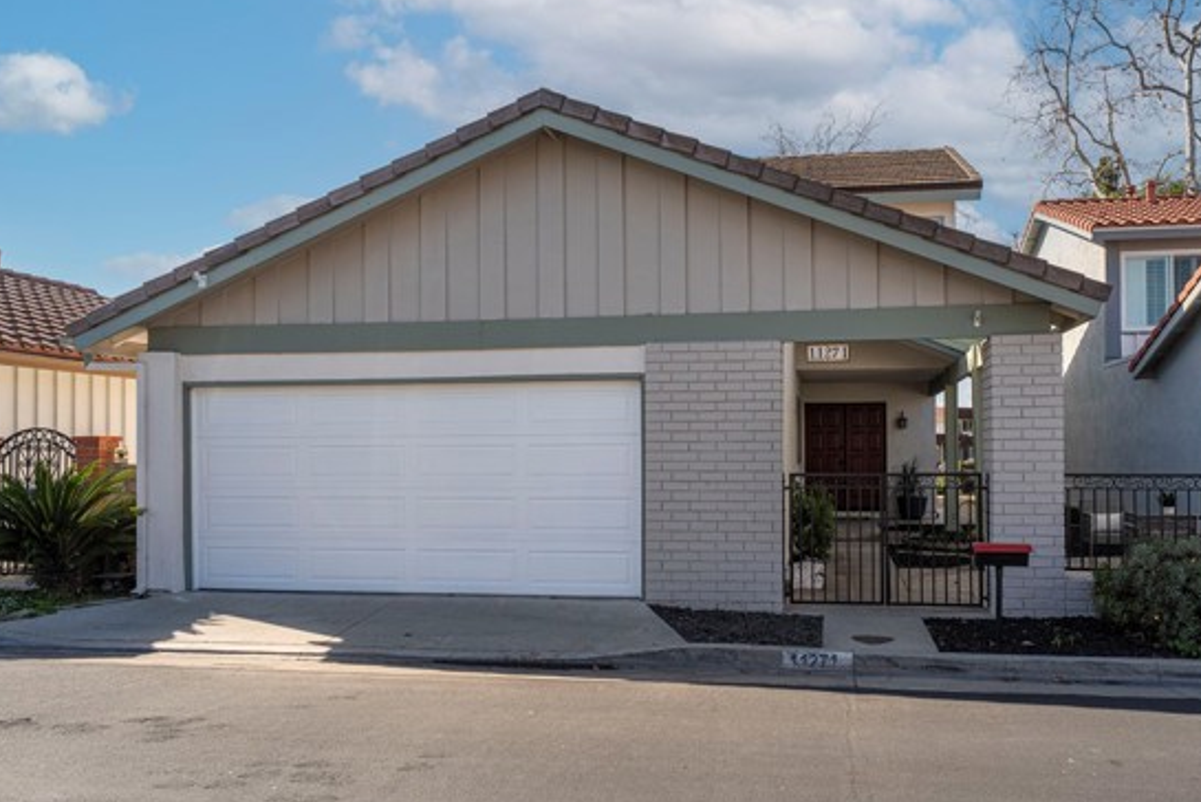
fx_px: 901
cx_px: 635
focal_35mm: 27
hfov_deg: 67.3
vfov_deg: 48.0
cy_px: 400
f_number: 7.1
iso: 250
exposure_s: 1/640
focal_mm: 23
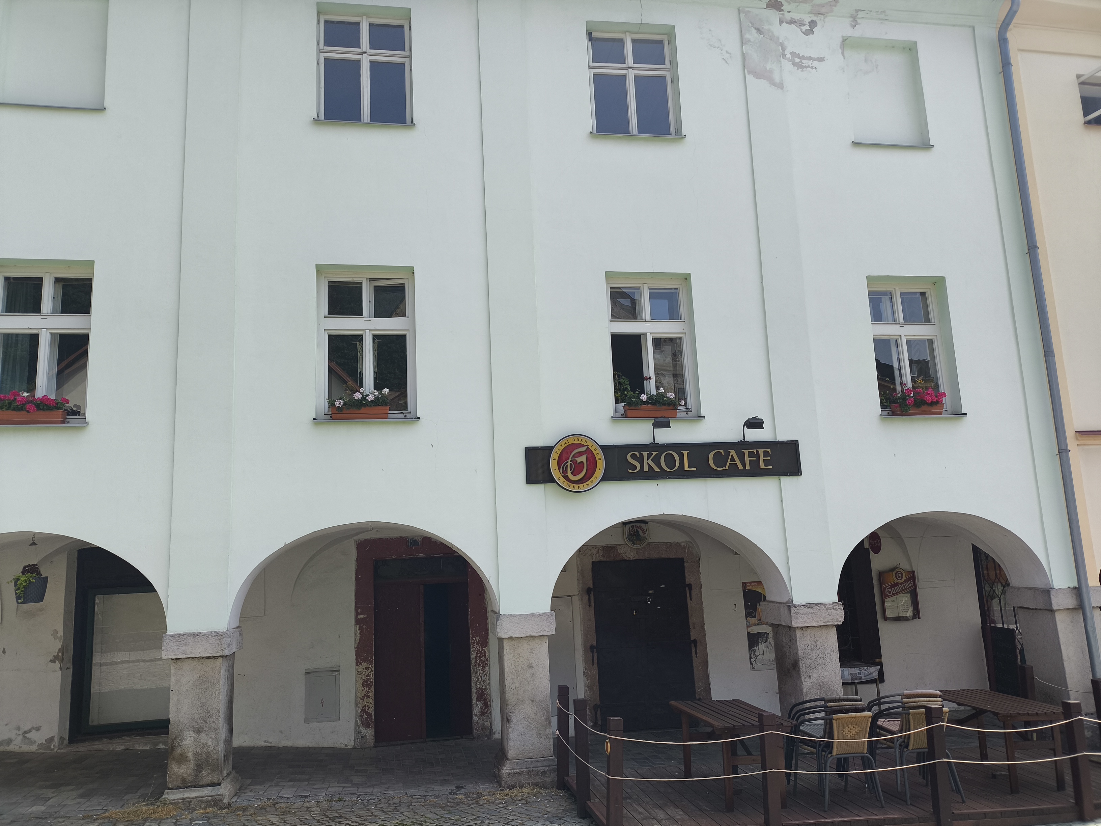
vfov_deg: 54.9
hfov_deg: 69.4
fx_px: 795
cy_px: 413
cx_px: 550
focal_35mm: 25
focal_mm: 4.71
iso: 50
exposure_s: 1/662
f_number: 1.7
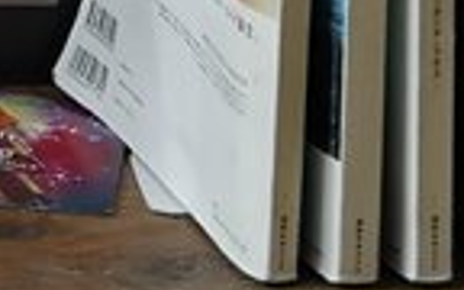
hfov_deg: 10.9
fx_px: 2301
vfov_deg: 6.5
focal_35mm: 182
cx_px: -313
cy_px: -644
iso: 50
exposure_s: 1/187
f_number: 1.8
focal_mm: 3.95
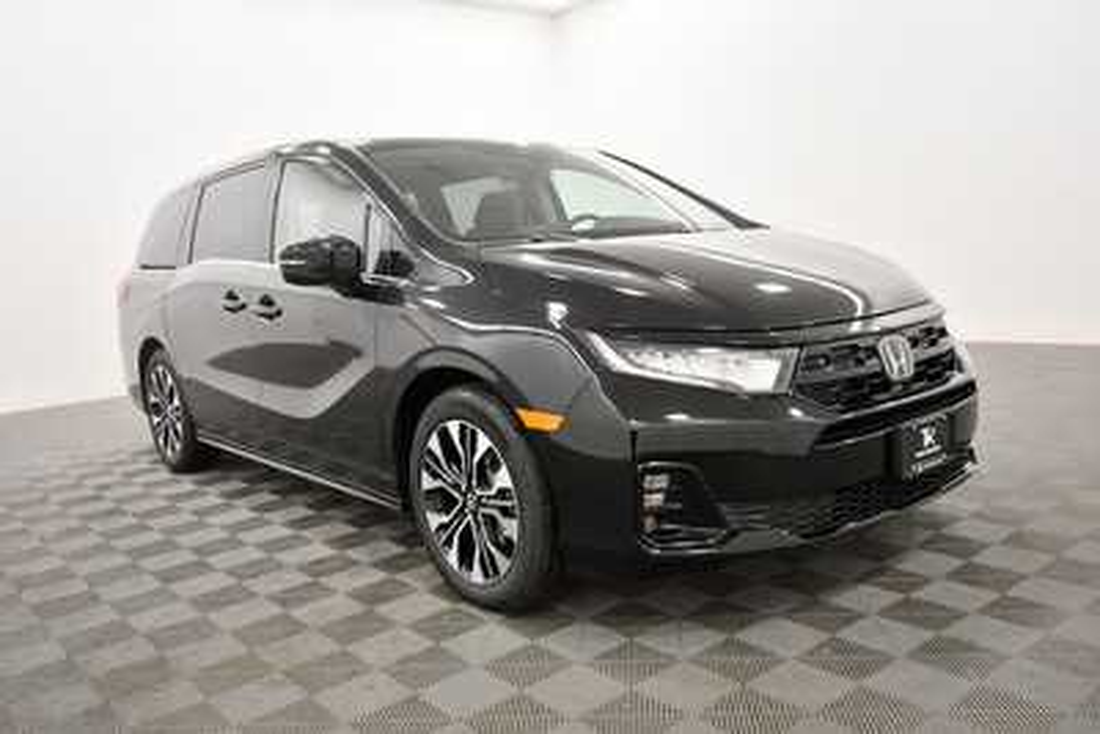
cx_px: 550
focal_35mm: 27
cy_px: 367
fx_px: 825
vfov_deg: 48.0
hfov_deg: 67.4
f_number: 5.3
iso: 1600
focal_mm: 18
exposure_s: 1/125
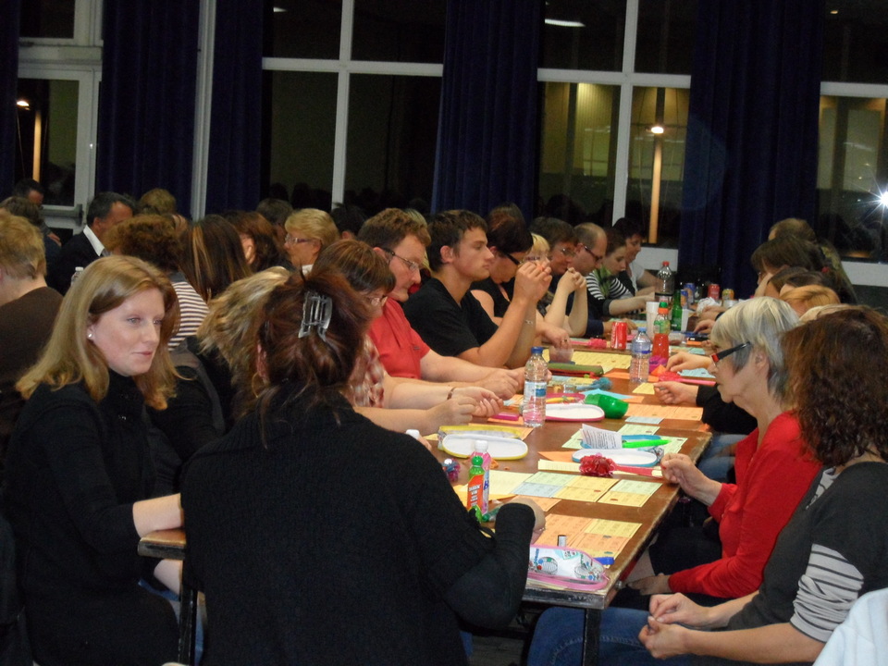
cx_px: 444
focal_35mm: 60
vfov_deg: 24.4
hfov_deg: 32.2
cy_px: 333
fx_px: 1539
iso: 640
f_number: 4
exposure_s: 1/45
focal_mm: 10.3
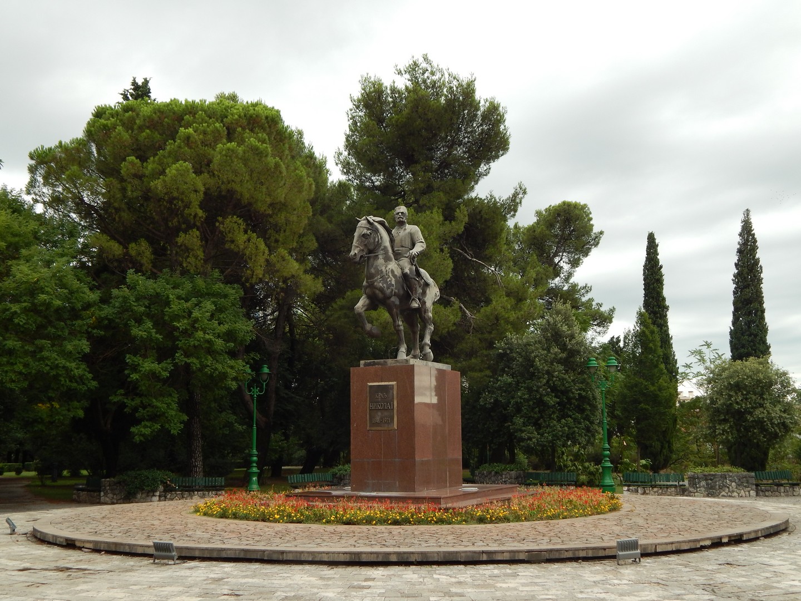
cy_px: 300
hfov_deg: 49.0
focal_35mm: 38
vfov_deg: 37.7
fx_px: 879
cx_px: 400
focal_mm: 6.8
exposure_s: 1/250
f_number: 3.4
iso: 125
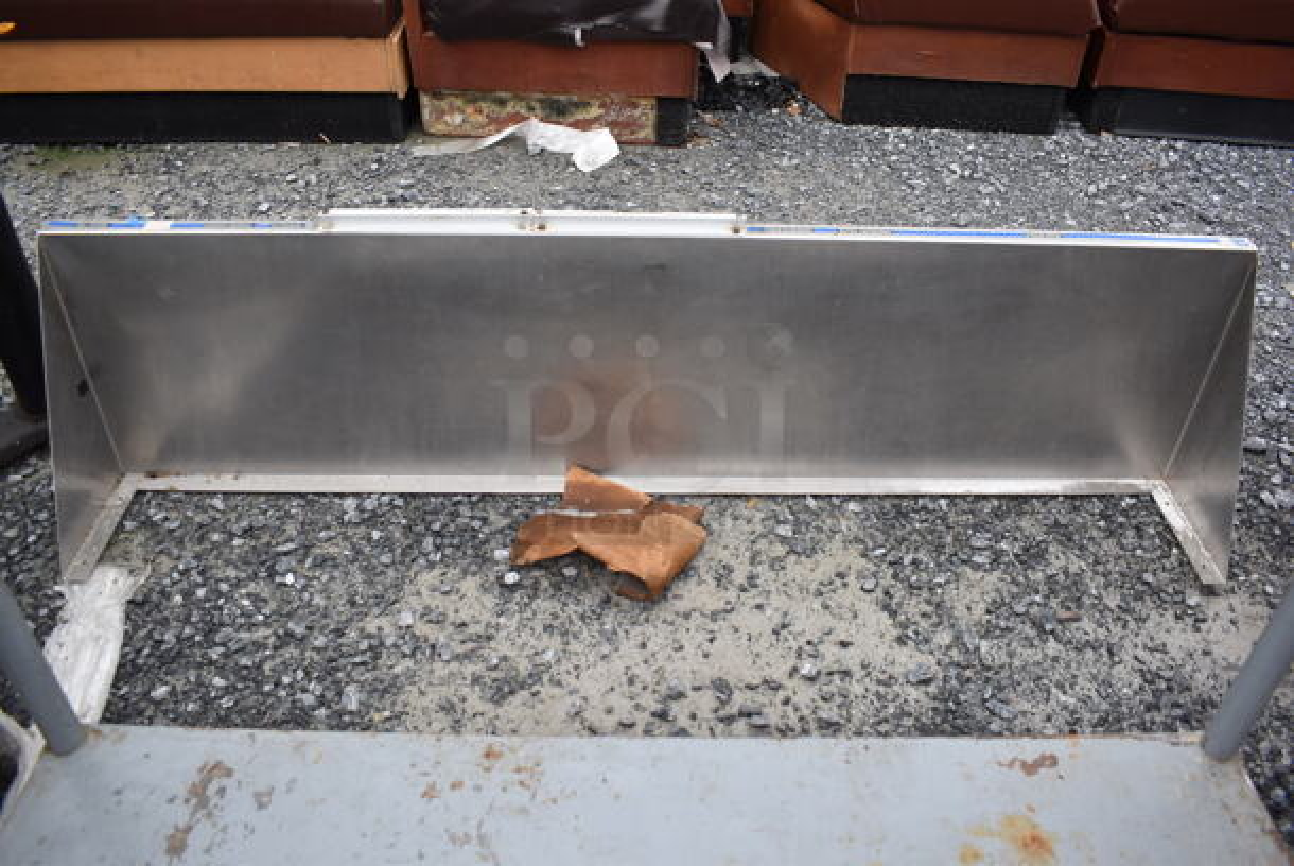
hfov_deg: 67.3
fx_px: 971
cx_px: 647
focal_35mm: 27
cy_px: 433
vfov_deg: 48.0
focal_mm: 18
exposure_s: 1/250
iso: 250
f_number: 5.6
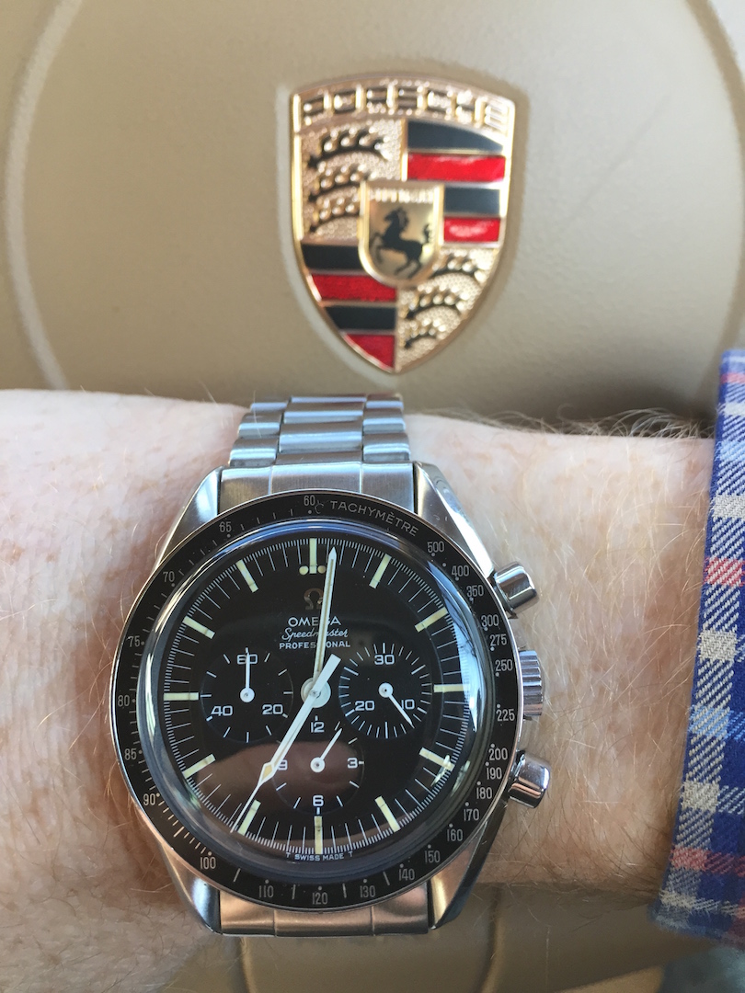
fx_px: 832
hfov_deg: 48.2
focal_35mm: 29
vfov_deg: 61.7
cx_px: 372
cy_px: 496
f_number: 2.2
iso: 40
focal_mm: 4.15
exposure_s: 1/40
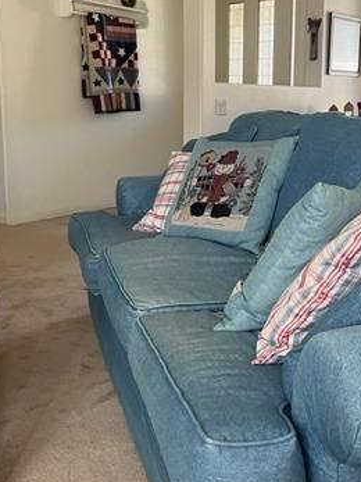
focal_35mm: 48
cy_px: 186
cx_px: 236
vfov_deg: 39.5
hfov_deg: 30.1
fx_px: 668
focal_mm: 5.7
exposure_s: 1/91
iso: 125
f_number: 1.5
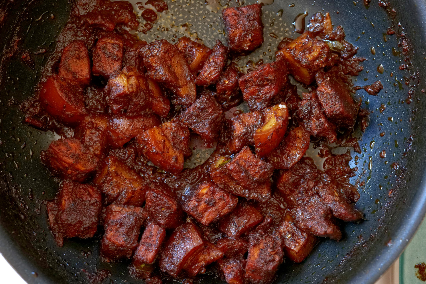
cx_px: 213
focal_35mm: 60
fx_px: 710
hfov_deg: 33.4
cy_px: 142
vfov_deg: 22.6
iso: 6400
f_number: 9
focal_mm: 60
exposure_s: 1/80
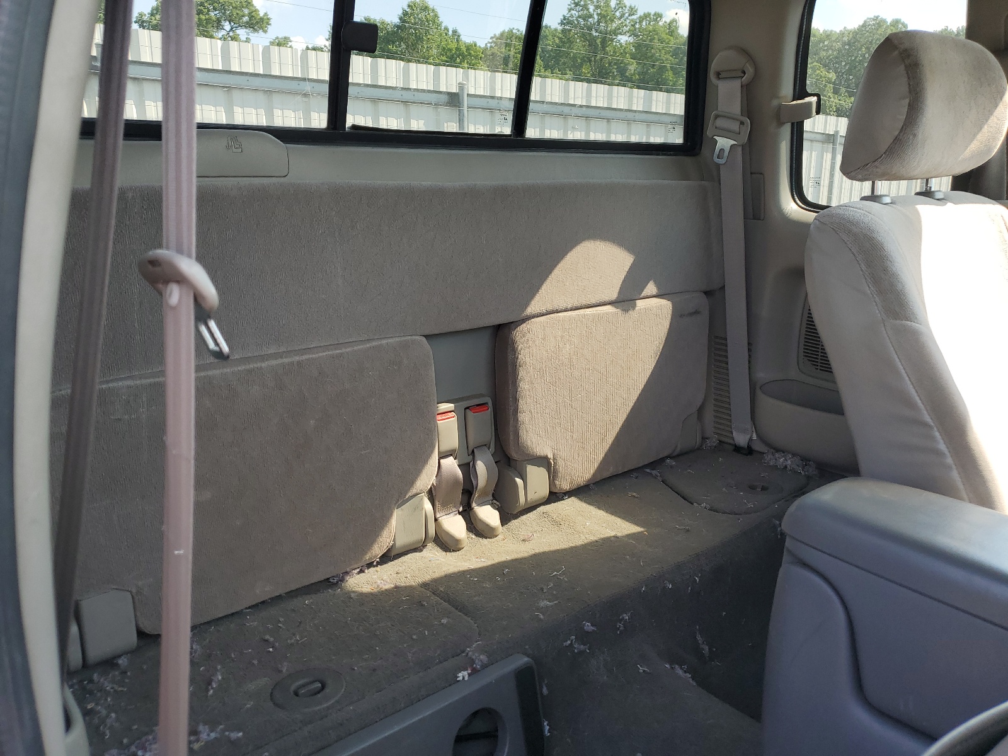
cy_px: 378
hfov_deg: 67.3
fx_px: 757
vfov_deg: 53.1
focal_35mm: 26
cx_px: 504
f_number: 1.5
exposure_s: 1/303
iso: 50
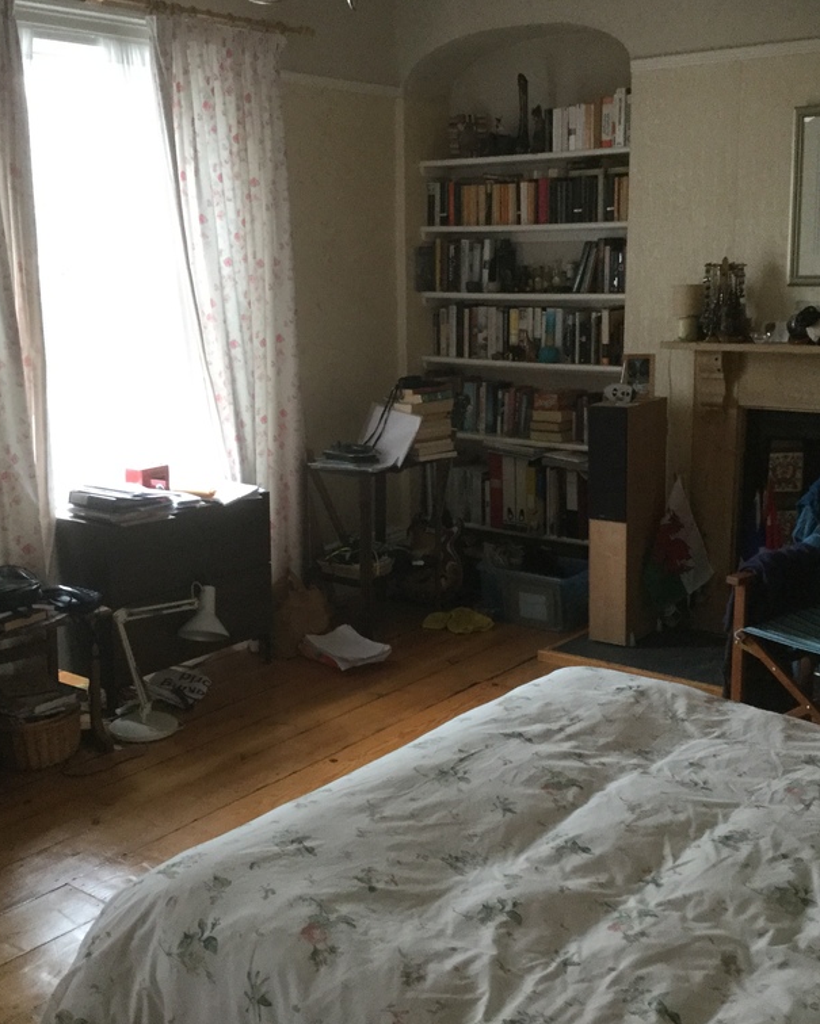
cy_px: 515
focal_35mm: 41
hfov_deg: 36.5
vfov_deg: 44.8
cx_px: 397
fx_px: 1244
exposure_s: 1/33
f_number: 2.4
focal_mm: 3.3
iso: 160
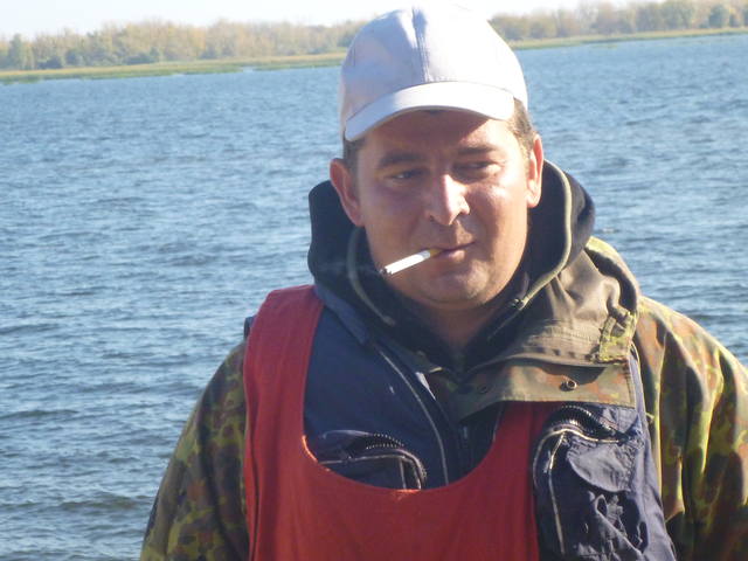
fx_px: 3436
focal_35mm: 159
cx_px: 374
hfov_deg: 12.4
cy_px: 280
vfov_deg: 9.3
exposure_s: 1/400
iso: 400
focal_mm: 22.8
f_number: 5.9
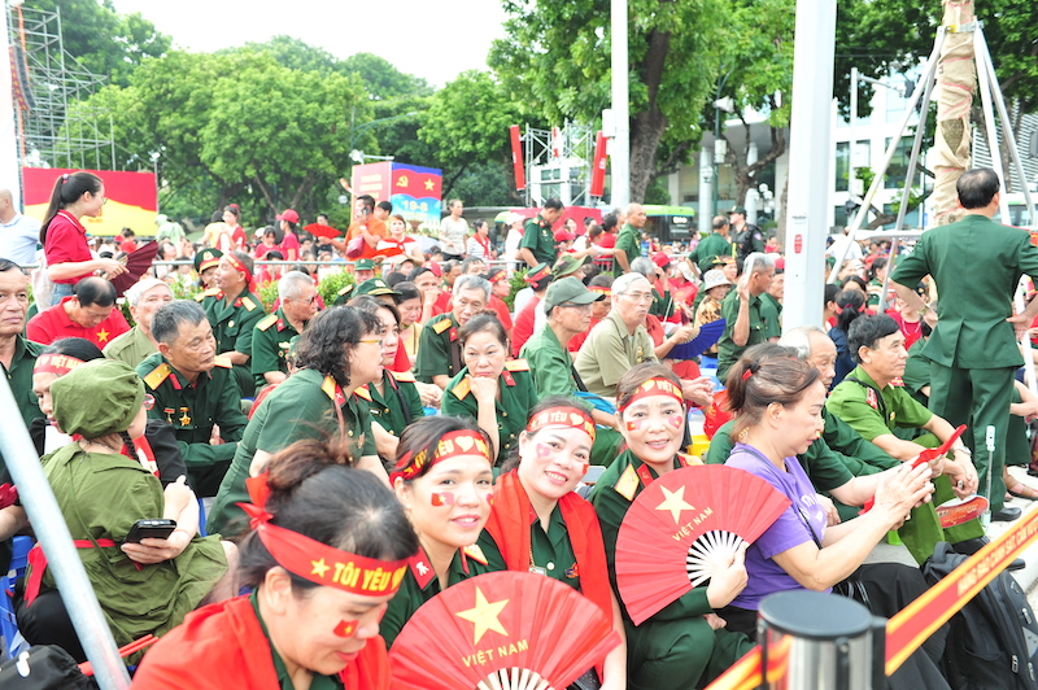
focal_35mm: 32
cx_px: 519
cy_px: 345
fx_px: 922
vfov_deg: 41.0
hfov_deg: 58.8
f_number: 4
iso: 2000
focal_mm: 32
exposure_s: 1/125
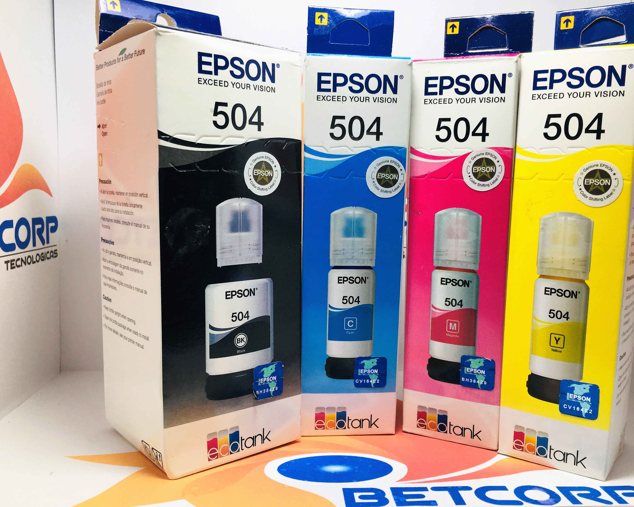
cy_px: 252
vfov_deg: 47.1
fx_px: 582
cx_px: 340
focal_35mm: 31
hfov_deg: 57.1
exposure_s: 1/120
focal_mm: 4.15
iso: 40
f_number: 2.2
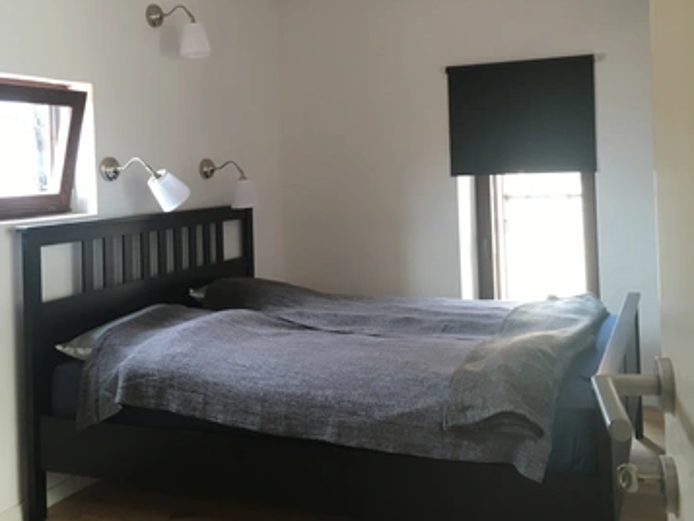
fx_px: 782
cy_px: 165
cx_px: 346
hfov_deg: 47.8
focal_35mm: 39
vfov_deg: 36.4
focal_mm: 4.15
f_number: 2.2
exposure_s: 1/33
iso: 40
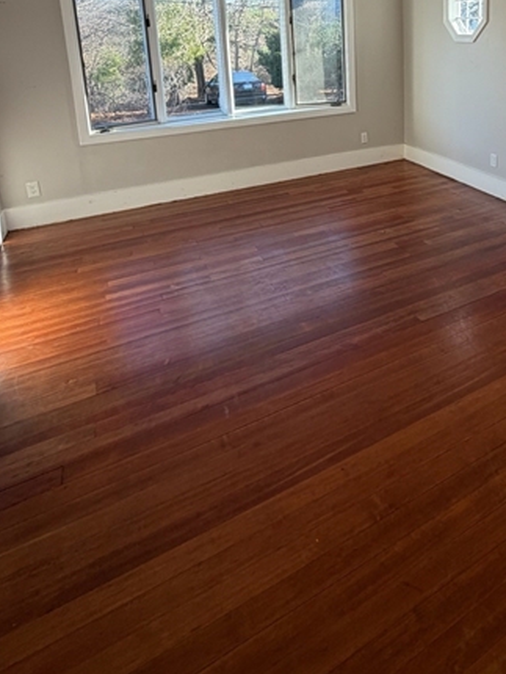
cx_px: 381
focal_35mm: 25
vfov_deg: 62.5
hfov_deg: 52.5
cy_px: 119
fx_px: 487
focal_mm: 2.22
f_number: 2.2
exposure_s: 1/121
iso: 100
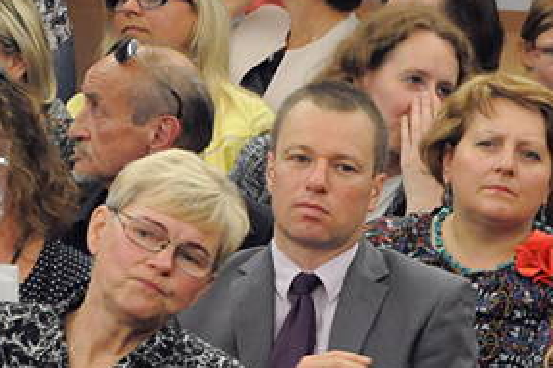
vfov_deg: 3.4
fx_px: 6279
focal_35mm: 409
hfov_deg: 5.0
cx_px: 647
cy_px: 458
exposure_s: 1/80
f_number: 5.6
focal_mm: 92
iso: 2500
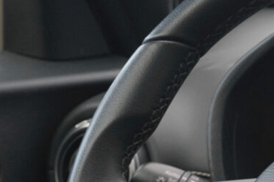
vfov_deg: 7.4
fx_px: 1400
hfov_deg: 11.1
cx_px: 287
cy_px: 231
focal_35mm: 184
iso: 2000
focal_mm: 45
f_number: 7.1
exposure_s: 1/80
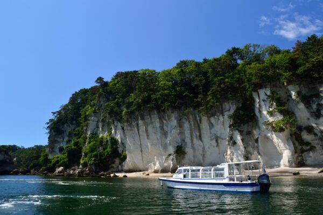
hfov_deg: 73.8
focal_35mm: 24
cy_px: 108
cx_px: 162
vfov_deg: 53.1
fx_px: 215
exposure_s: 1/60
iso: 100
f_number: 11
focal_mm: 24
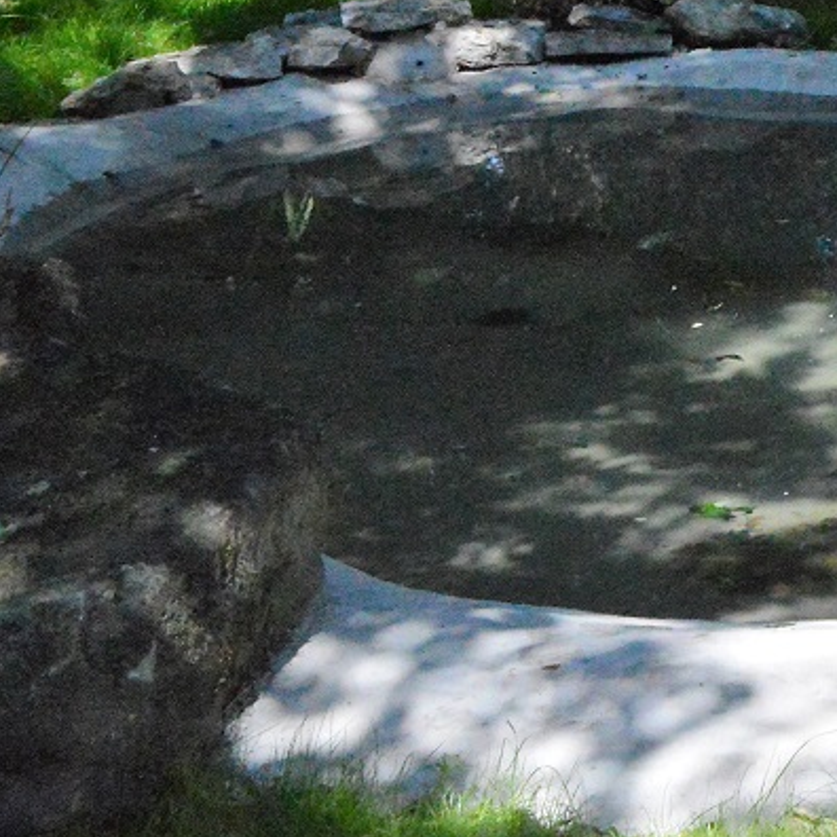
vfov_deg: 17.6
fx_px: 2571
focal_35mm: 94
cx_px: 1644
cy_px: -173
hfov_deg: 15.2
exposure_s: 1/4000
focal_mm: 18
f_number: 9
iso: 6400
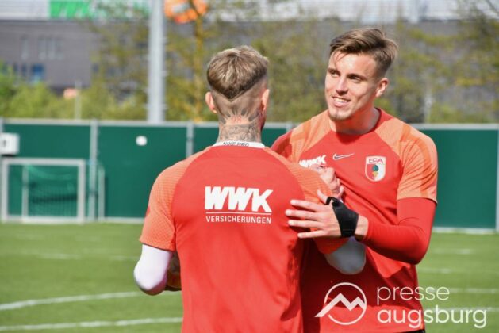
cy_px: 166
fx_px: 4576
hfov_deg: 6.2
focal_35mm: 330
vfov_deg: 4.2
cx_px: 250
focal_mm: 220
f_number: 13
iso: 500
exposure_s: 1/640
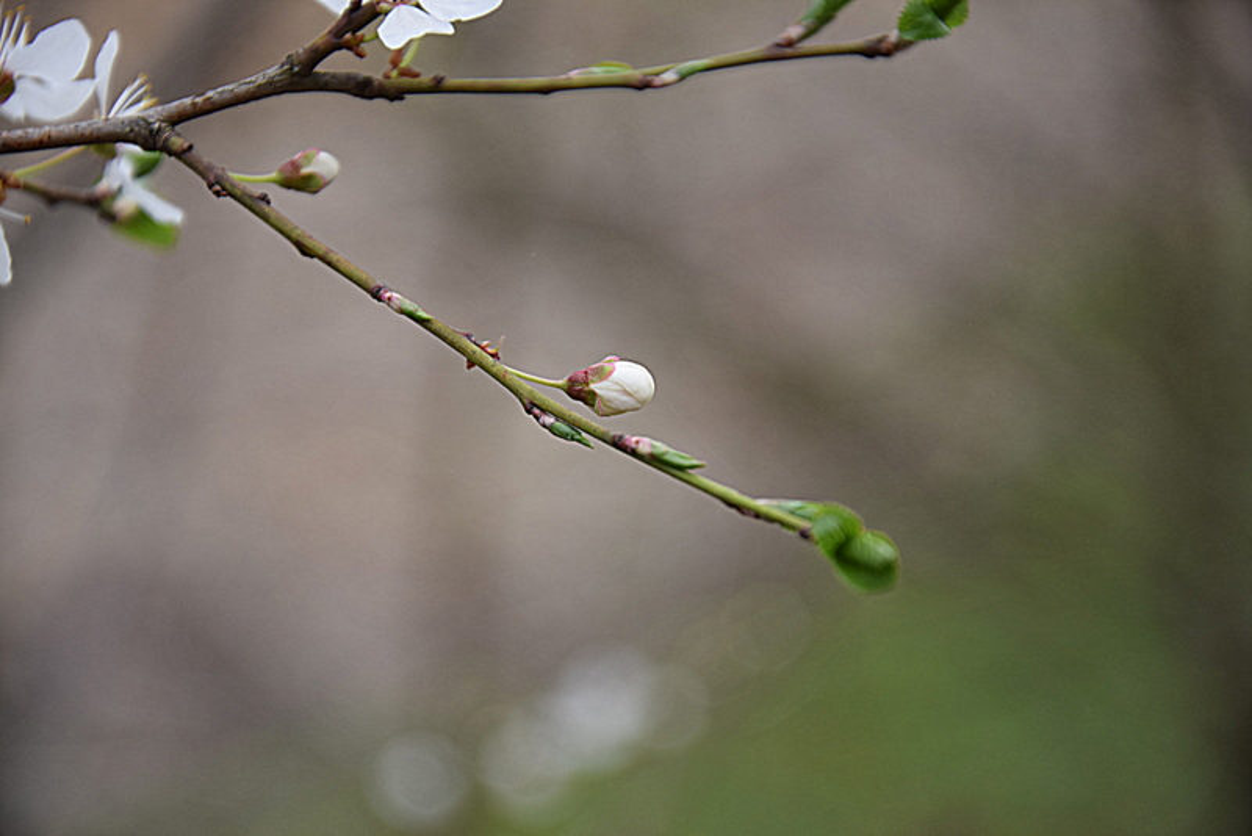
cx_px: 626
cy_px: 418
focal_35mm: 158
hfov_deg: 13.0
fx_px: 5479
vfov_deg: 8.7
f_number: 5.6
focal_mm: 105
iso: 450
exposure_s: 1/125
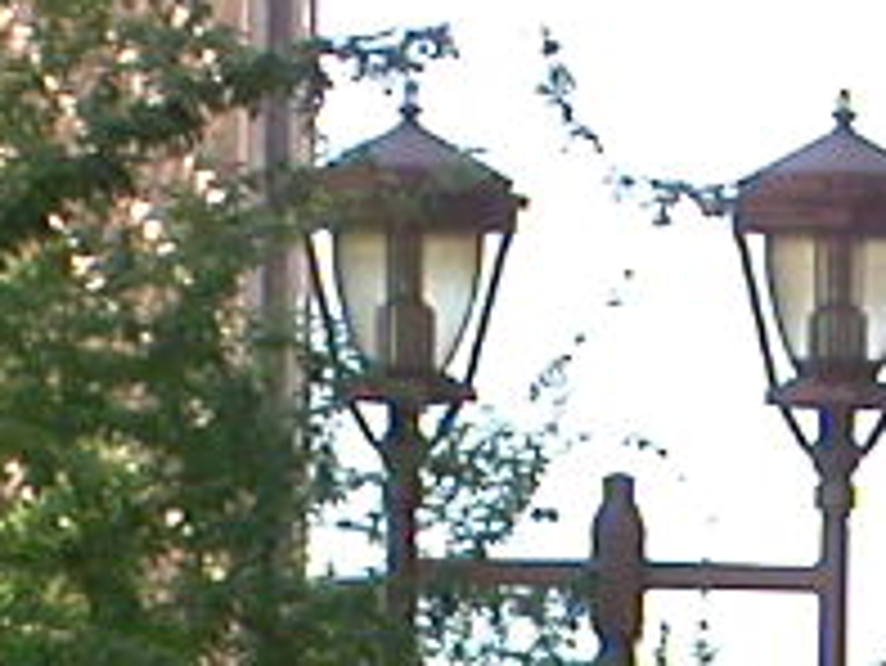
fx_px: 14752
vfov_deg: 2.6
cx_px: 1264
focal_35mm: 576
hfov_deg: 3.4
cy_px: 1530
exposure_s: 1/280
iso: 100
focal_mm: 16.8
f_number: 4.8
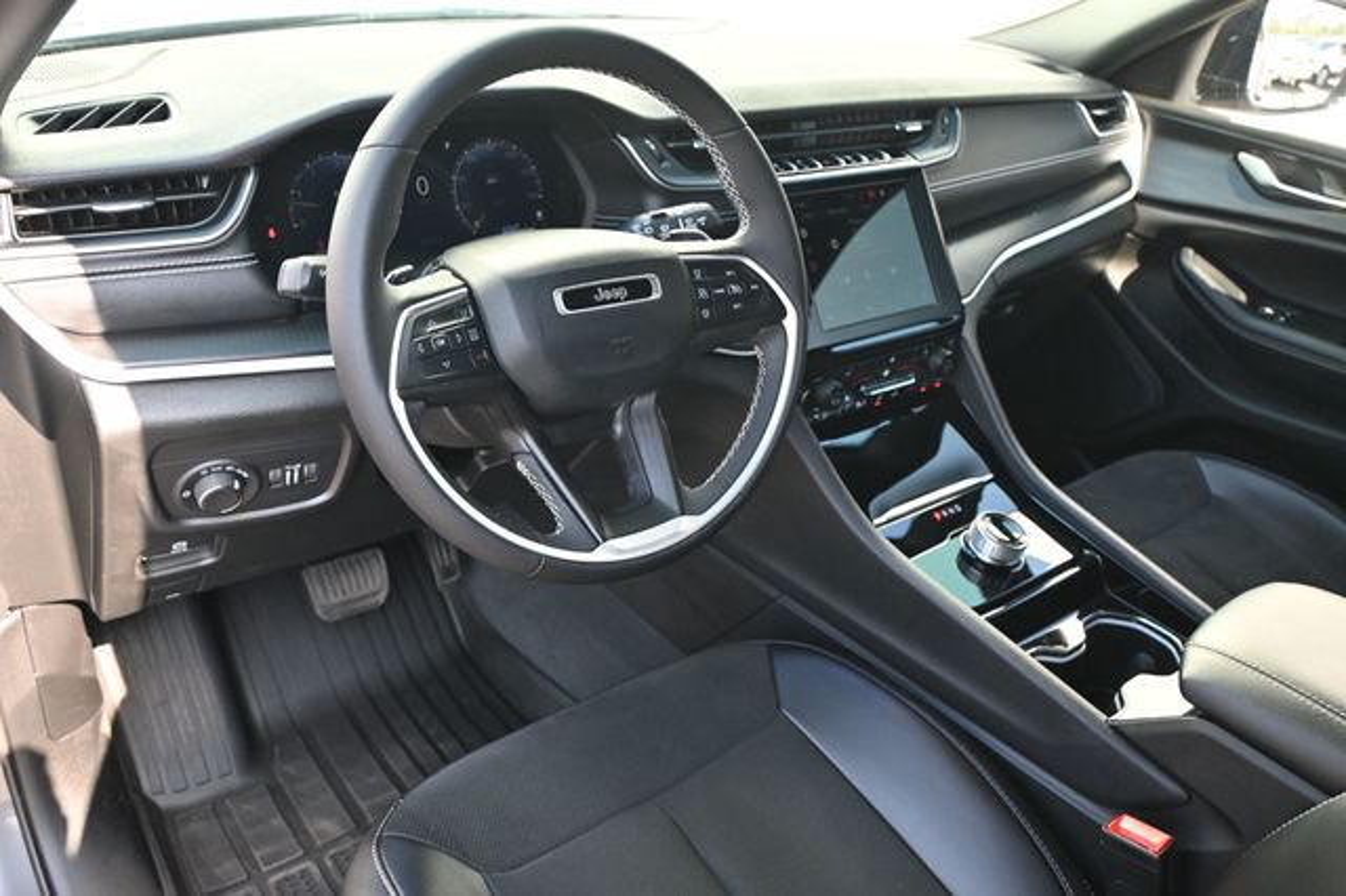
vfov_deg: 43.6
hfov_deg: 62.0
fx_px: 1121
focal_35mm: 30
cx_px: 673
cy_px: 448
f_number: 3.8
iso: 500
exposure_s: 1/125
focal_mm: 20
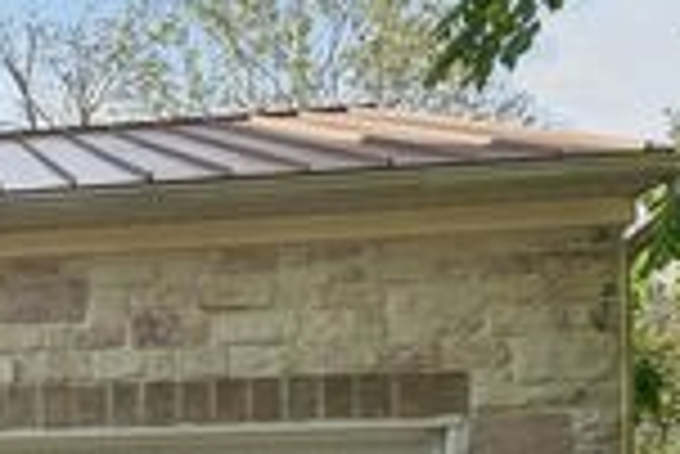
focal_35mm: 53
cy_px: 160
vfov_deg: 25.5
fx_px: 1002
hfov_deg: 25.4
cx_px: -401
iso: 100
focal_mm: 16
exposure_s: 1/80
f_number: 8
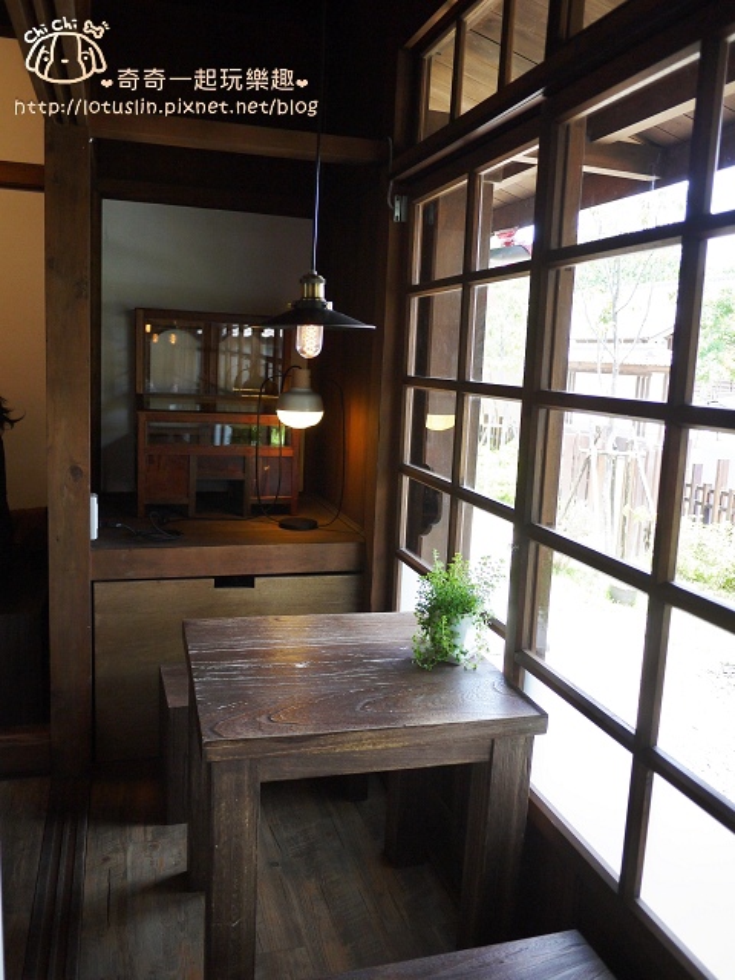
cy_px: 490
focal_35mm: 28
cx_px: 368
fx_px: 793
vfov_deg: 63.4
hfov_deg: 49.7
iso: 100
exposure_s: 1/200
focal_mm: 14
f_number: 2.5
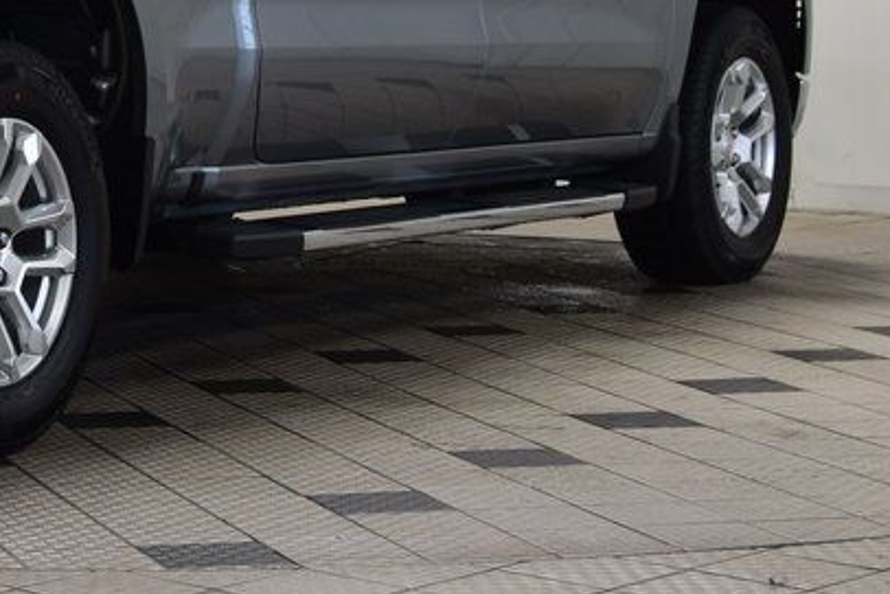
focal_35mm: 132
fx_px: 3271
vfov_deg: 10.3
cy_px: -5
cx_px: -158
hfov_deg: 15.0
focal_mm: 35
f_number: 6.3
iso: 400
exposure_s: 1/20
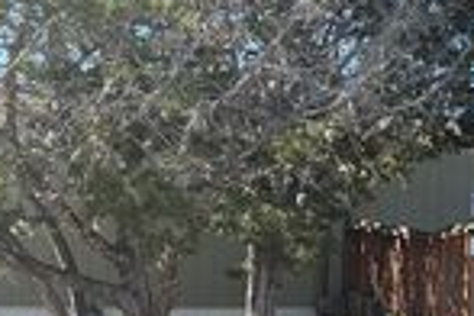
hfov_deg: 21.7
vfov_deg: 16.1
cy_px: 192
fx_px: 1119
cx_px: 606
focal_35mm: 85
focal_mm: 6.86
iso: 80
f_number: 1.78
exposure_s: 1/1212
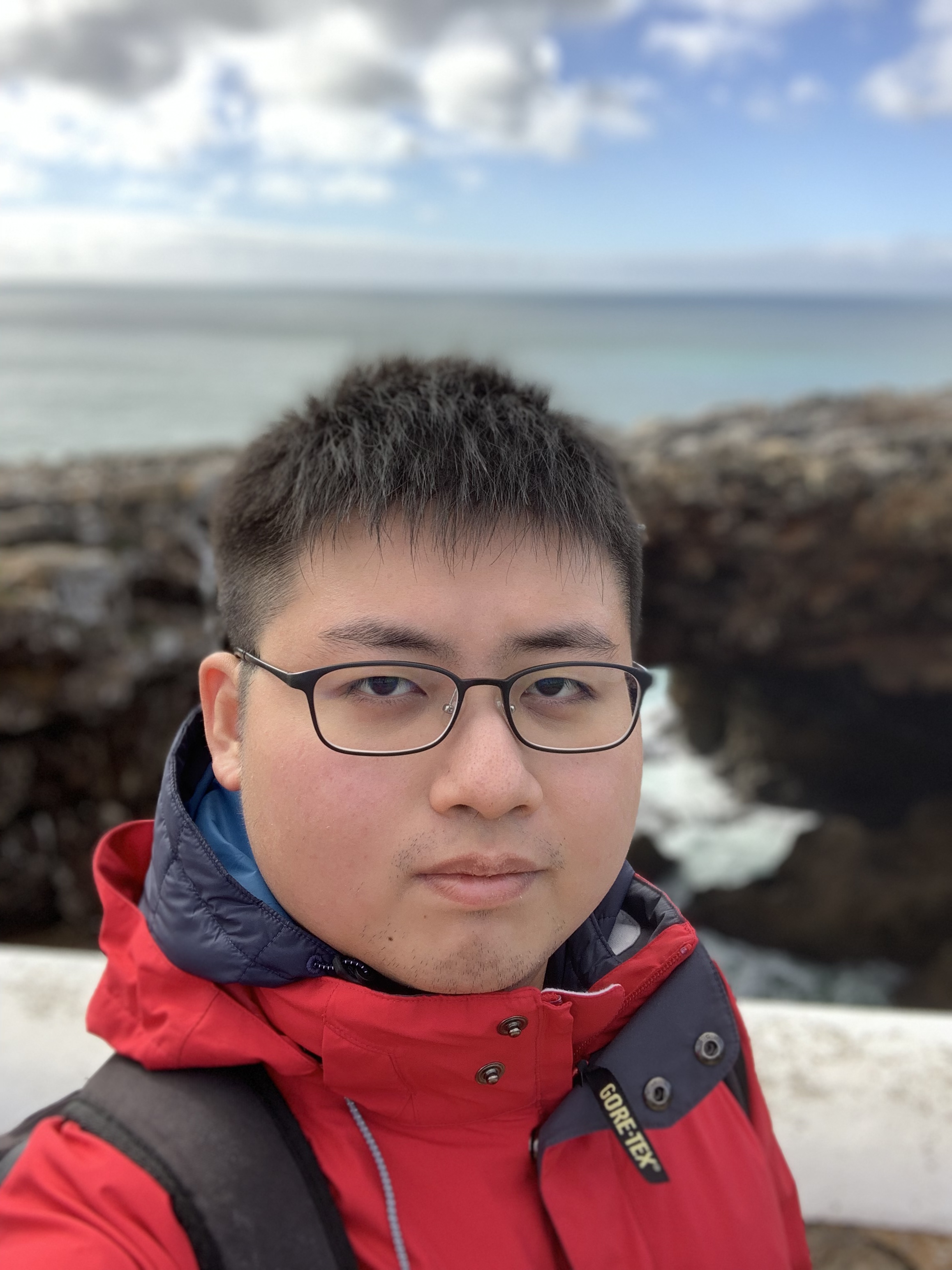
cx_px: 476
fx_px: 1173
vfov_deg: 56.8
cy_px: 635
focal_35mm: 32
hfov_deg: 44.2
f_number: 2.2
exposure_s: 1/357
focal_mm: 2.87
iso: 16
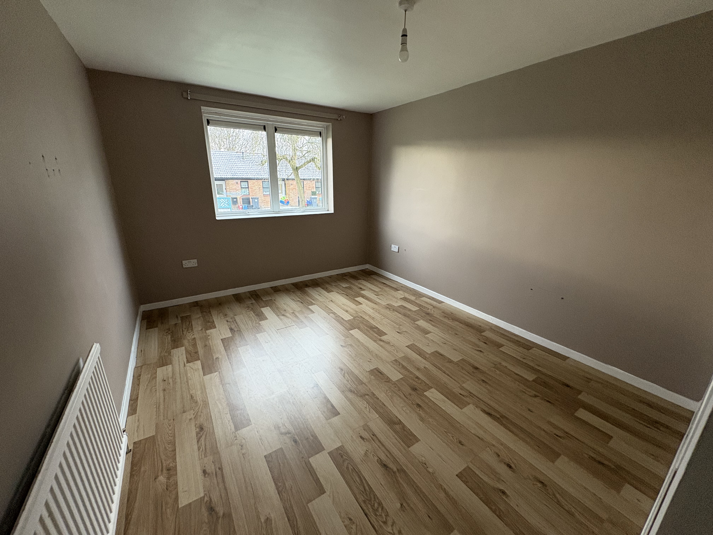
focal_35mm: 14
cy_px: 268
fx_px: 288
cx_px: 356
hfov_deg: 102.1
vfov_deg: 85.7
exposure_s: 1/60
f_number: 2.2
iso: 250
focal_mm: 2.22
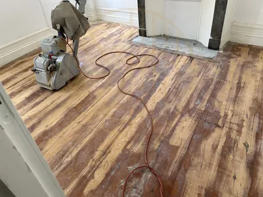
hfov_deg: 67.3
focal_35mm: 26
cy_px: 98
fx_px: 197
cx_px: 132
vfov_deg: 53.0
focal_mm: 5.7
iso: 100
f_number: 1.5
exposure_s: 1/121
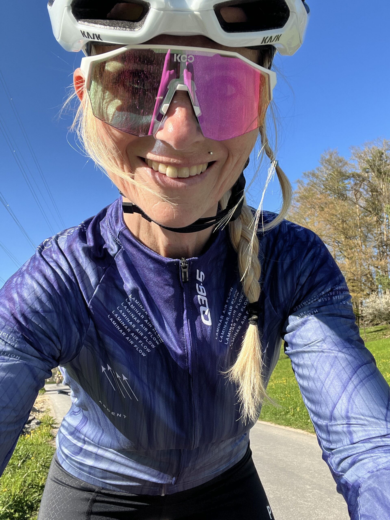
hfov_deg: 46.8
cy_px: 260
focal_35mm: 30
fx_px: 451
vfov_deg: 60.0
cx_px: 195
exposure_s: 1/505
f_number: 2.2
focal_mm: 2.71
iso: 32
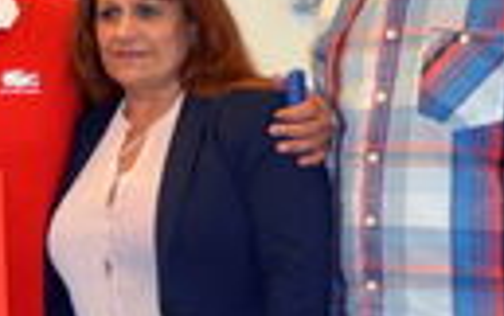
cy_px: 62
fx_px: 2462
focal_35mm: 179
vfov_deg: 7.3
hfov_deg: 11.5
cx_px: -84
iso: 1600
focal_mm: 38
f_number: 4.5
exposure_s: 1/60
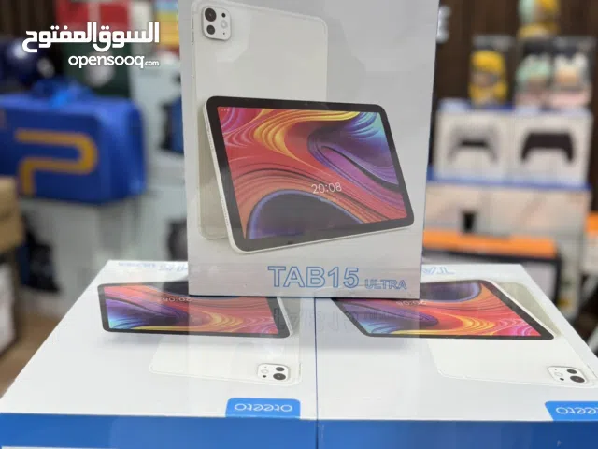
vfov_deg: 56.8
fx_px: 415
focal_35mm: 24
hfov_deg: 71.6
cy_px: 224
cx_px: 299
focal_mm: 6.76
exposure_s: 1/100
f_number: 1.78
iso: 64
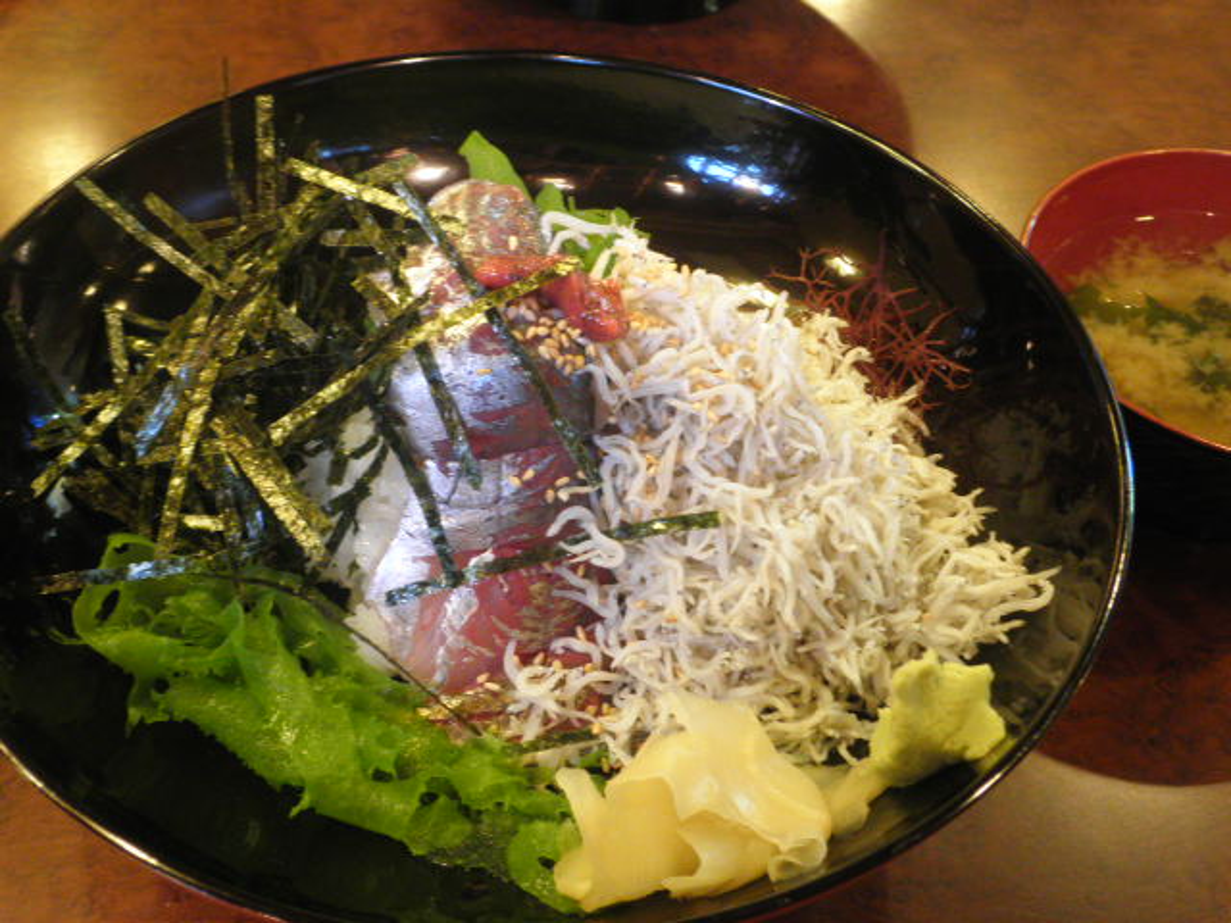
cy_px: 462
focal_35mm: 47
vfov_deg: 30.9
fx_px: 1671
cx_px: 616
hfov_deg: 40.4
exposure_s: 1/4
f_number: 3.4
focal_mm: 8.3
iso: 160
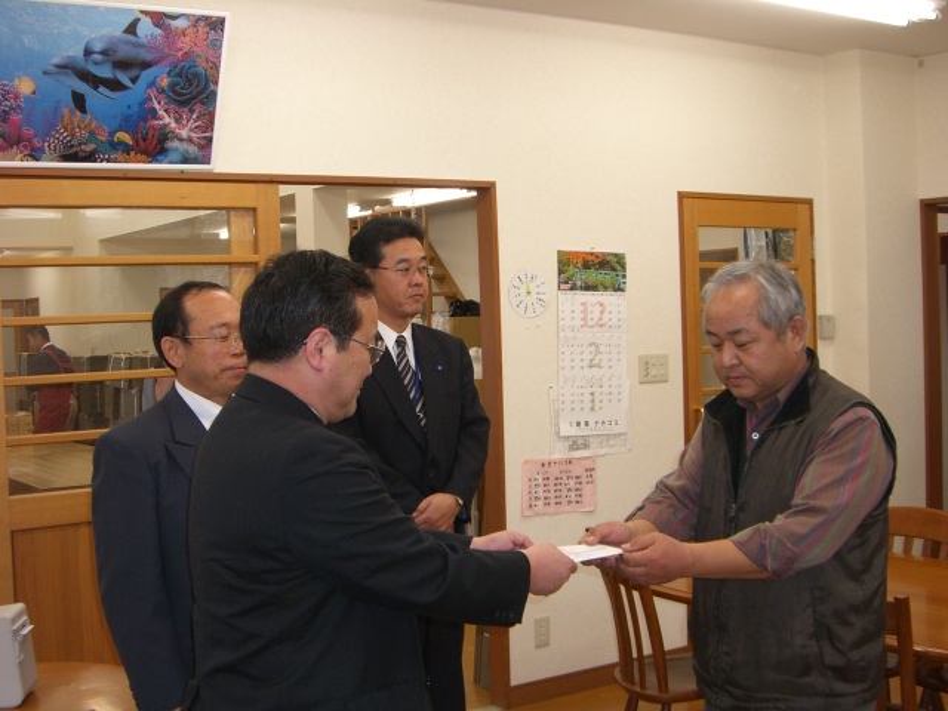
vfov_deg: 30.9
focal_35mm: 47
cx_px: 474
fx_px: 1287
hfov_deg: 40.4
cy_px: 356
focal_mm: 7.6
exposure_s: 1/80
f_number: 3
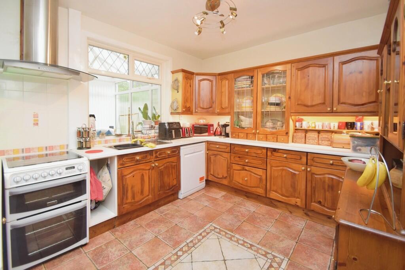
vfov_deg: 77.3
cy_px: 135
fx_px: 169
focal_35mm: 15
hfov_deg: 100.4
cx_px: 202
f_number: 4
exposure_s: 1/80
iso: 800
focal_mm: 10
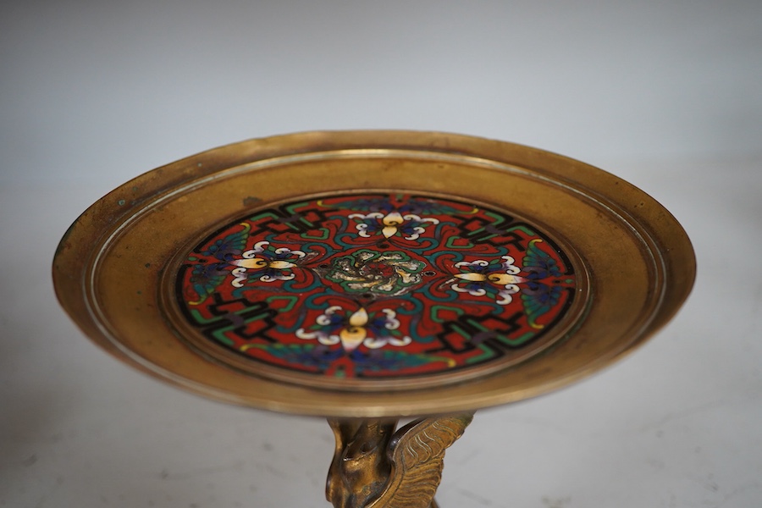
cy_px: 254
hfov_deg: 43.6
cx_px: 381
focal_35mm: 45
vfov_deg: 29.9
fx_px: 952
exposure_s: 1/125
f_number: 5.6
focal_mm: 30
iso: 1250
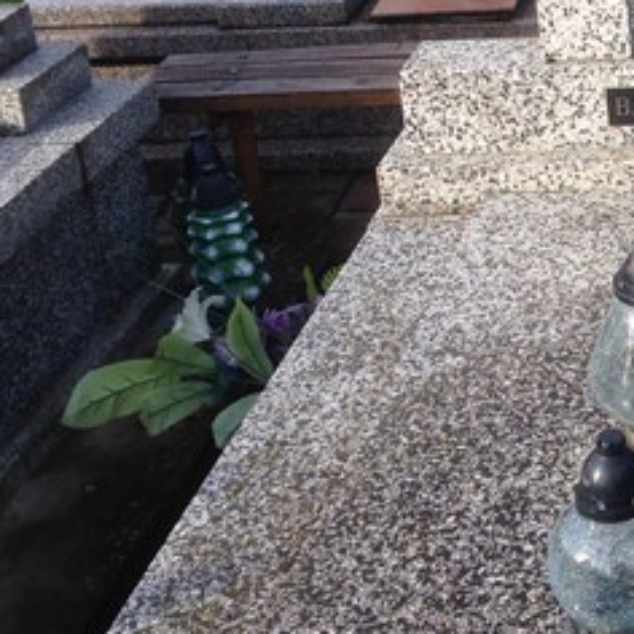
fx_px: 1637
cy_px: 83
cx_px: 731
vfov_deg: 21.5
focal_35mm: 79
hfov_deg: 20.7
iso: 50
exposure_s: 1/583
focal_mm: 4.12
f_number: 2.4
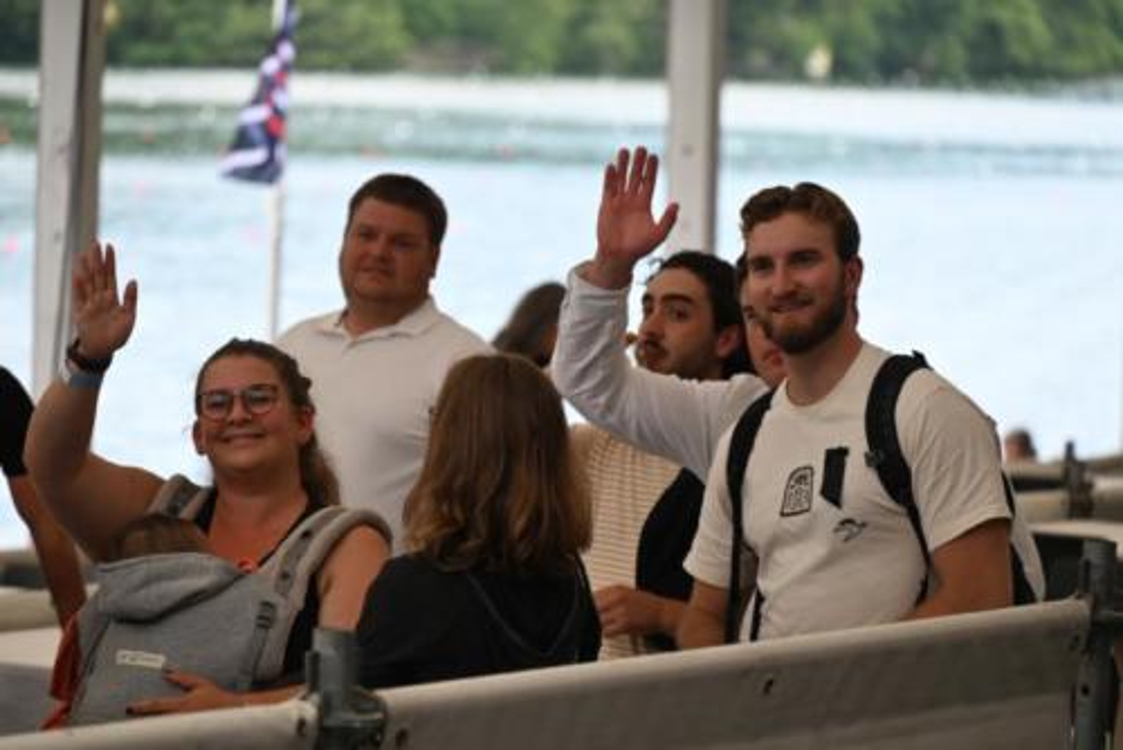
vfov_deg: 6.9
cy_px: 375
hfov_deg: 10.3
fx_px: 6242
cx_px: 562
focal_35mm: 200
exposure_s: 1/250
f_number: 6.3
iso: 450
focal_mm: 200
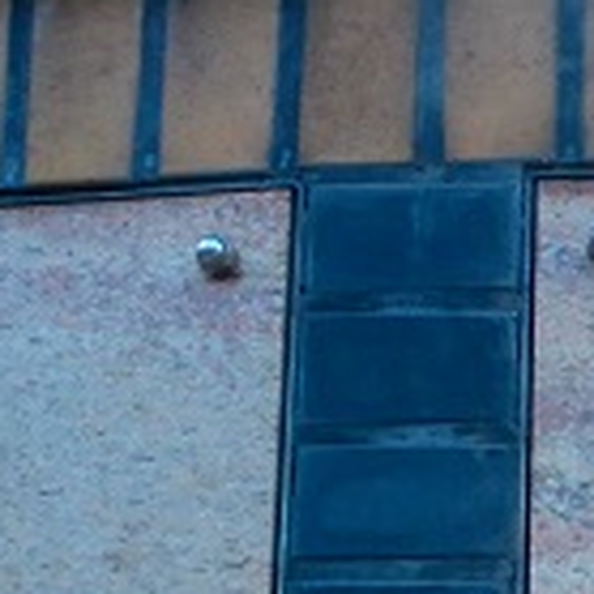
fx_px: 3708
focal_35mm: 191
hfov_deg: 8.8
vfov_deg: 9.1
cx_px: 1017
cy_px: 462
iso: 160
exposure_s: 1/80
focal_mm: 8.29
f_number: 4.2
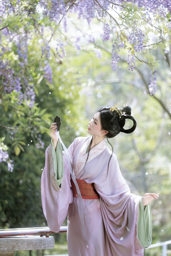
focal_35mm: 142
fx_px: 1012
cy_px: 128
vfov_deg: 14.4
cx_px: 86
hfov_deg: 9.7
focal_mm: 142
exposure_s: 1/400
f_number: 2.8
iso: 100
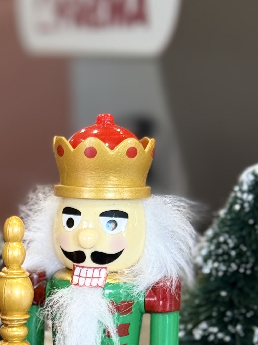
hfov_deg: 10.1
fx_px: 1441
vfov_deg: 13.1
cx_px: -32
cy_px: 458
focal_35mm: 145
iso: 100
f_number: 1.78
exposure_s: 1/60
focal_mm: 6.76
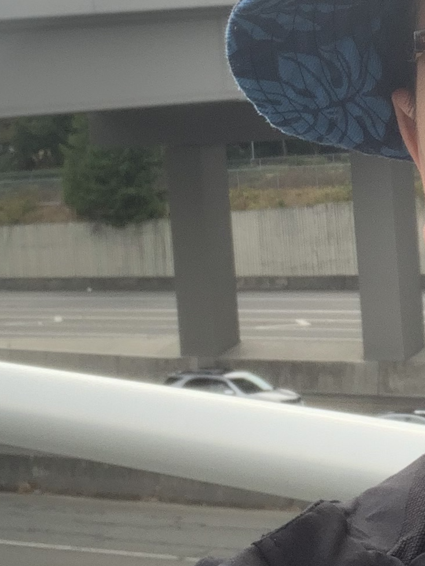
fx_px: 1653
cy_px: 121
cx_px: 433
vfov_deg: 19.3
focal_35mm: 101
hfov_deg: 14.4
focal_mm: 2.87
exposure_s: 1/521
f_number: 2.2
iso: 16
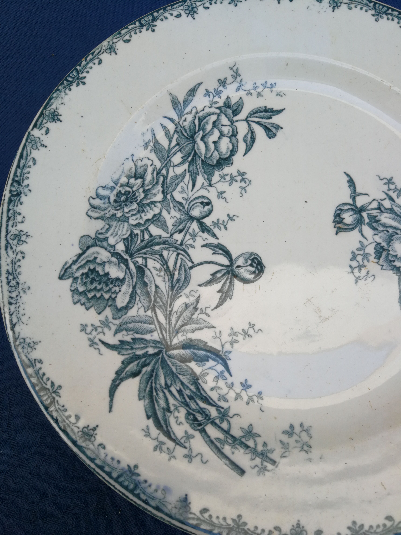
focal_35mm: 27
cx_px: 200
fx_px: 417
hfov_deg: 51.4
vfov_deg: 65.3
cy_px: 268
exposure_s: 1/260
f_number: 2.2
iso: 50
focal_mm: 3.95
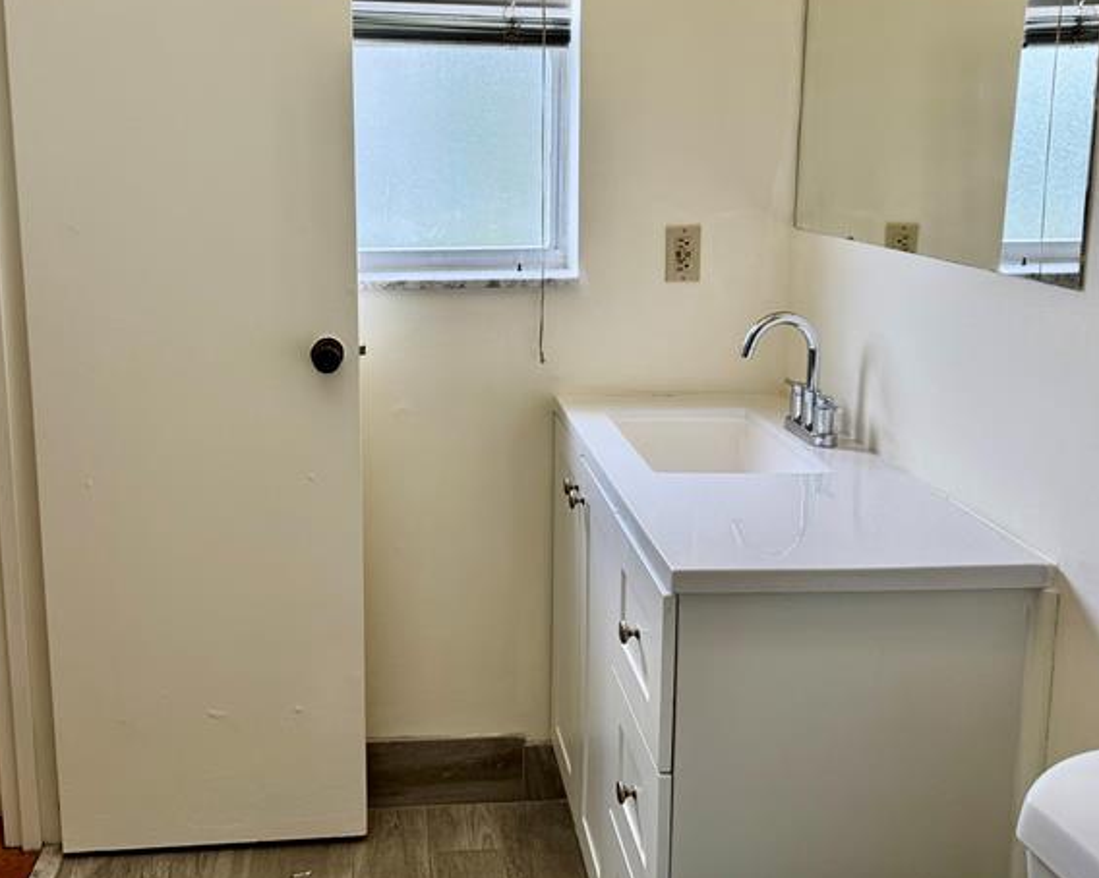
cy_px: 307
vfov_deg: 44.0
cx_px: 435
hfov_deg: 53.8
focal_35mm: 33
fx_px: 1073
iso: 80
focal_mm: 6.76
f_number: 1.78
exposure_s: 1/379
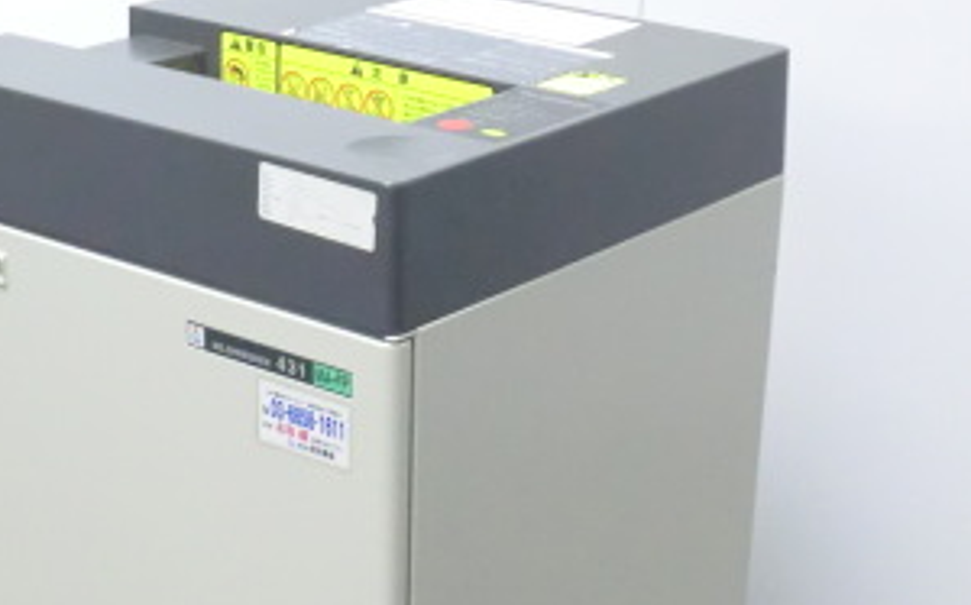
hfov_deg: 24.0
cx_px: 340
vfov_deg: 15.1
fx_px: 2274
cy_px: 456
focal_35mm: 86
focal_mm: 6.9
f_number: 3.9
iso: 800
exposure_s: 1/30
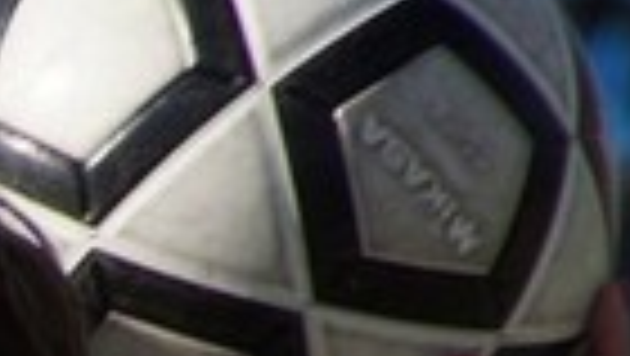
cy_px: 883
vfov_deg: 0.4
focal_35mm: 2873
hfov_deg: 0.8
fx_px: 48030
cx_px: -657
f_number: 9
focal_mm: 250
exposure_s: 1/500
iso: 200
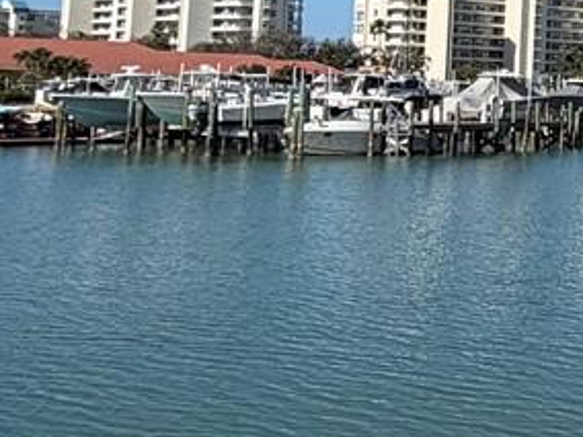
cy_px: -41
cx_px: 903
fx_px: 1331
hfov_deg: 20.6
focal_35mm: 79
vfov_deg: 18.0
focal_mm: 2.22
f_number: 2.2
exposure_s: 1/1285
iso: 20
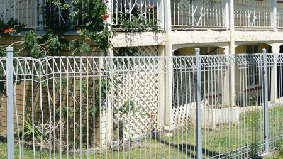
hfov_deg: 31.1
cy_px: 19
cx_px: 88
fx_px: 503
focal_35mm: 67
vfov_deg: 17.7
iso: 80
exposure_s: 1/400
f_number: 6.3
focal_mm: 6
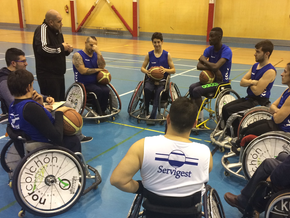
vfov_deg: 35.8
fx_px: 335
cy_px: 130
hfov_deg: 46.6
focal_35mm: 40
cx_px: 168
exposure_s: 1/33
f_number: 2.2
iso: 160
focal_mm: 4.15
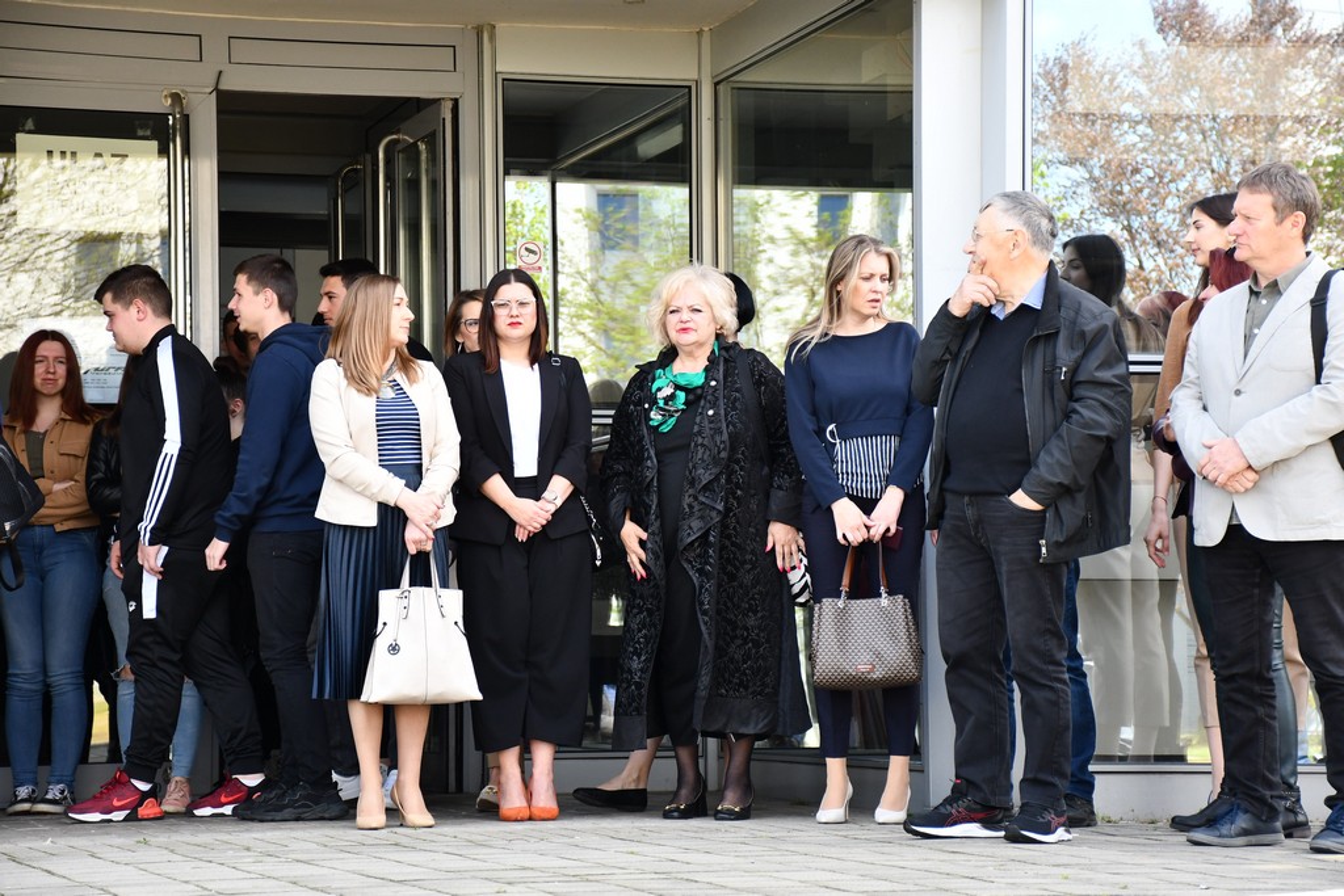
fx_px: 3696
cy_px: 448
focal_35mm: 99
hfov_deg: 20.6
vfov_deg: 13.8
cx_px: 672
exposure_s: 1/400
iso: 800
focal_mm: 66
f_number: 5
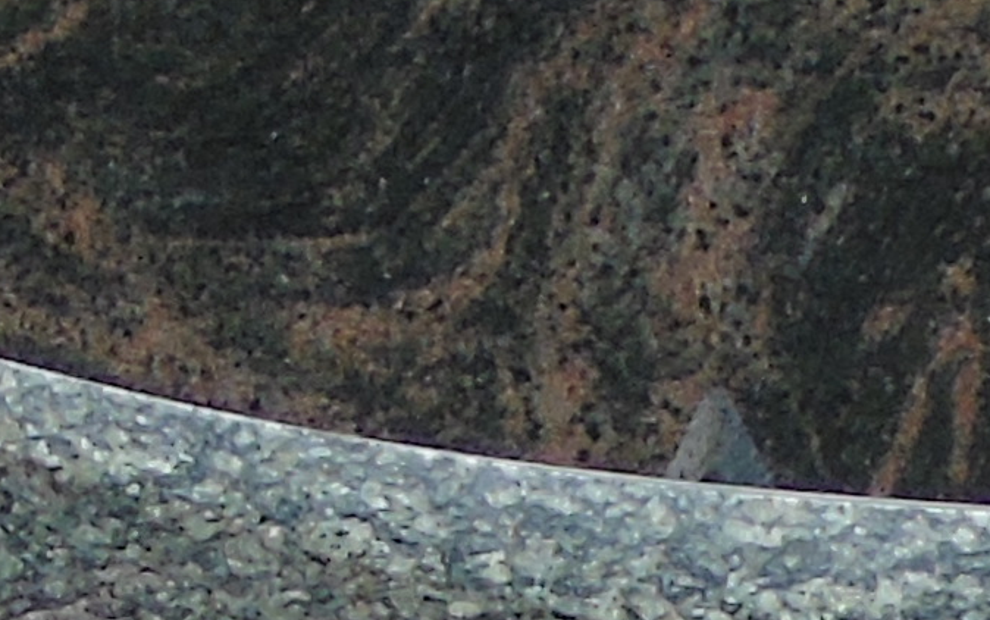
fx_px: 13551
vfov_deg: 2.5
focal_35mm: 502
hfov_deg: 4.2
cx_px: -535
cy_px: 2769
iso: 80
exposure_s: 1/200
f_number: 4.5
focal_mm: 11
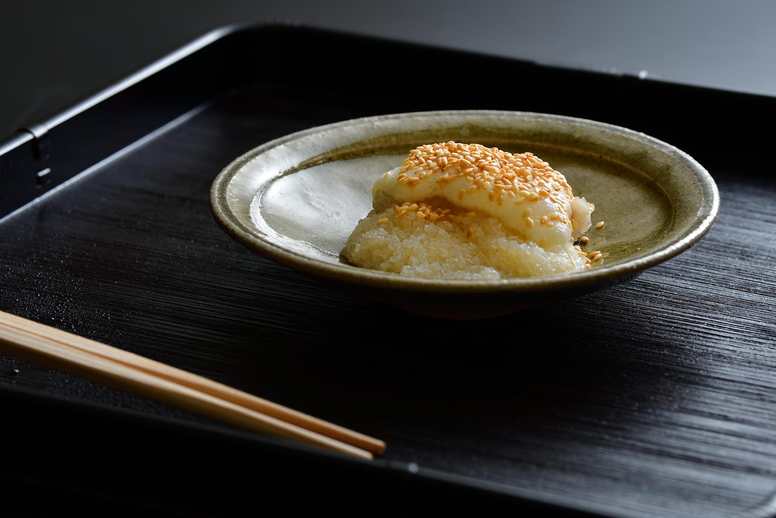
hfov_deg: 16.6
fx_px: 2652
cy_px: 259
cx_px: 388
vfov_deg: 11.1
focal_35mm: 123
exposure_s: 1/200
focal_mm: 82
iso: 100
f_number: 8
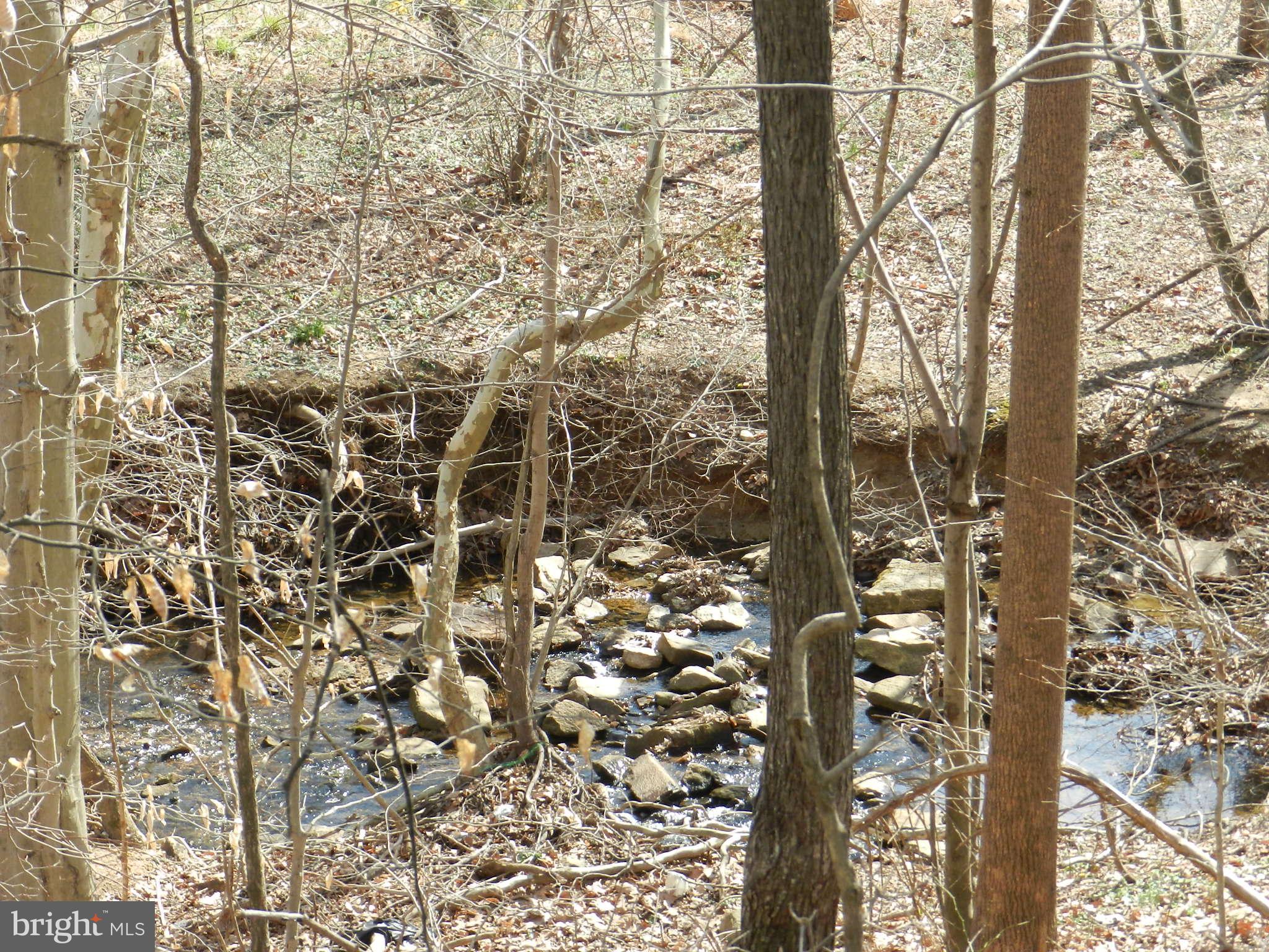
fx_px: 5865
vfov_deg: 9.3
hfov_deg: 12.3
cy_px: 476
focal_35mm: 160
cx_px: 634
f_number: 5.3
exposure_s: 1/200
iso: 160
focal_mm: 28.4
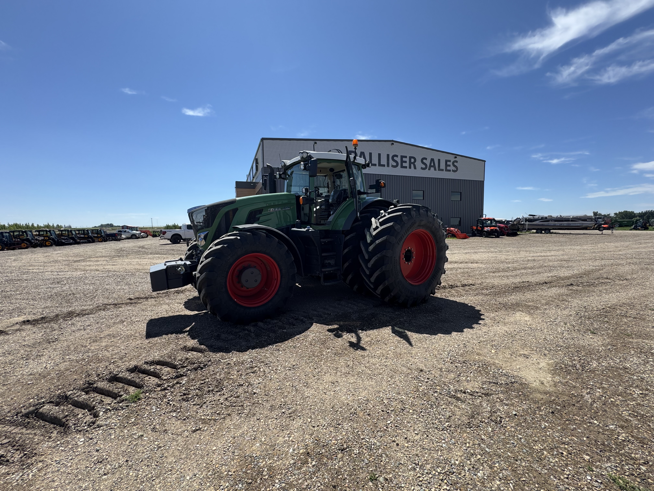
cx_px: 327
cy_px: 246
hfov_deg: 102.1
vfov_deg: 85.7
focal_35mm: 14
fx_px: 265
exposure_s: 1/1034
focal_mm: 2.22
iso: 40
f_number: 2.2
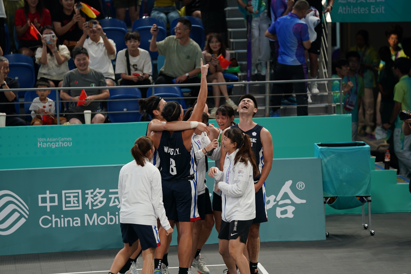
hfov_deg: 10.3
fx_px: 2283
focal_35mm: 200
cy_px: 137
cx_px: 206
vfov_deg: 6.9
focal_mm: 200
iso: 200
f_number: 2.8
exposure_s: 1/250
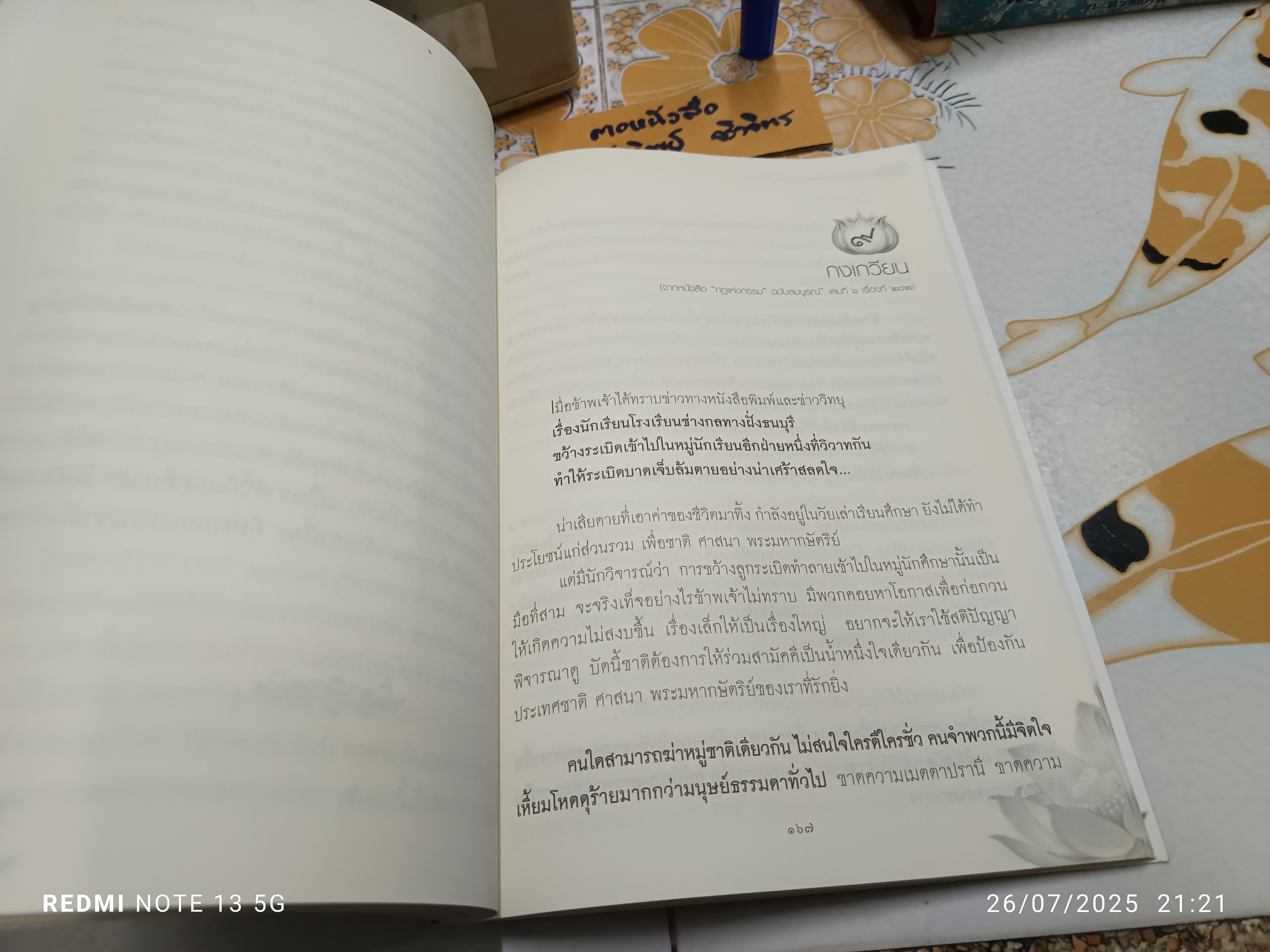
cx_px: 635
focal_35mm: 24
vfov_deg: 56.8
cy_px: 476
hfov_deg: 71.6
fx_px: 881
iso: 1062
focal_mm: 5.31
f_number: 1.7
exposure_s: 1/50
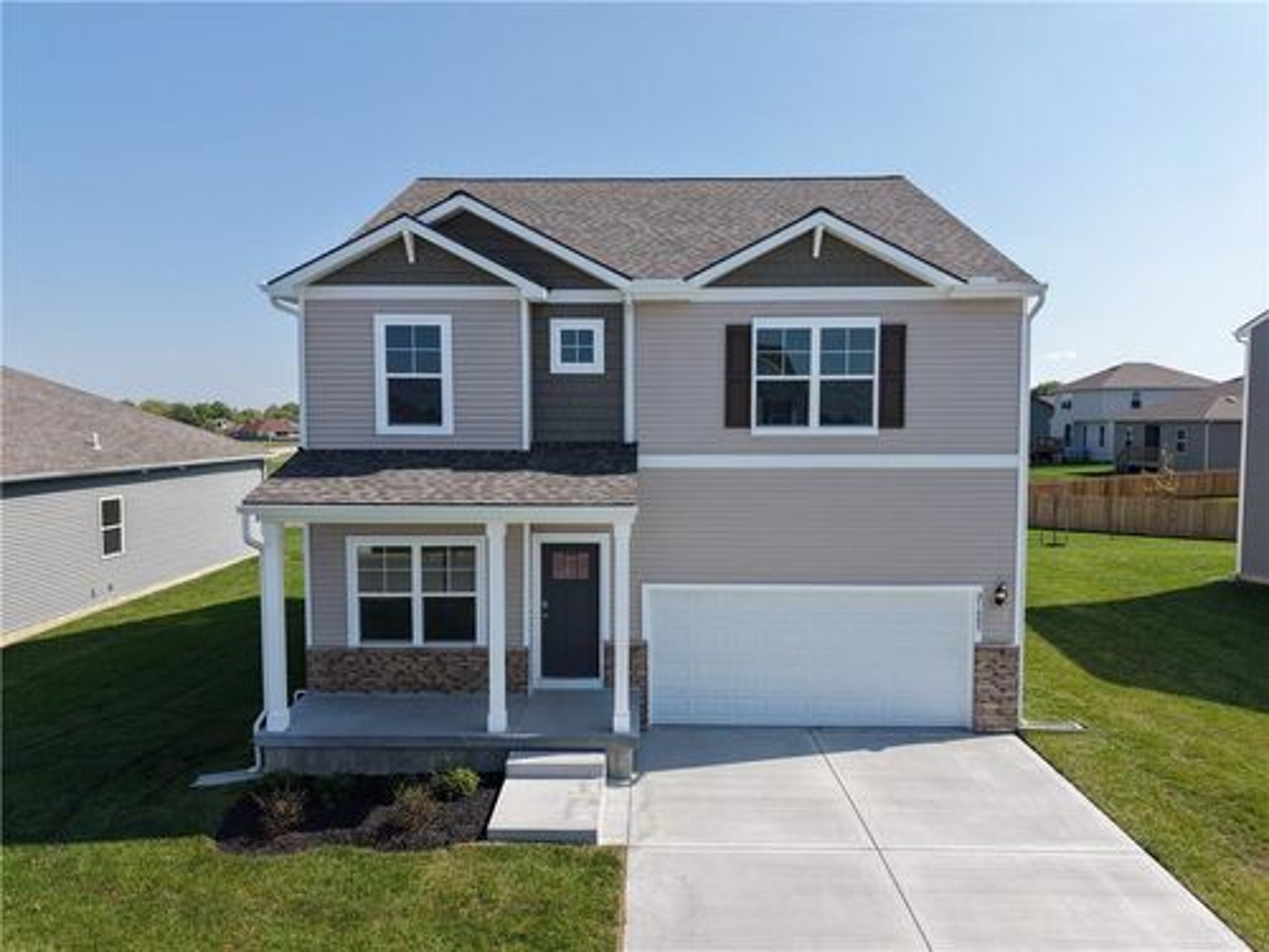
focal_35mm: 24
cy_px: 476
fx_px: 880
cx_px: 634
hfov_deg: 71.6
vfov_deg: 56.8
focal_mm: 8.67
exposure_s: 1/5000
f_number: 1.8
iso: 220
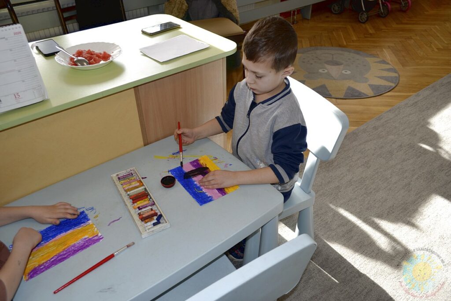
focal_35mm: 27
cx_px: 226
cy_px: 150
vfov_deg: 47.9
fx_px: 338
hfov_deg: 67.4
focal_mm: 18
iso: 140
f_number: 4
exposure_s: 1/125
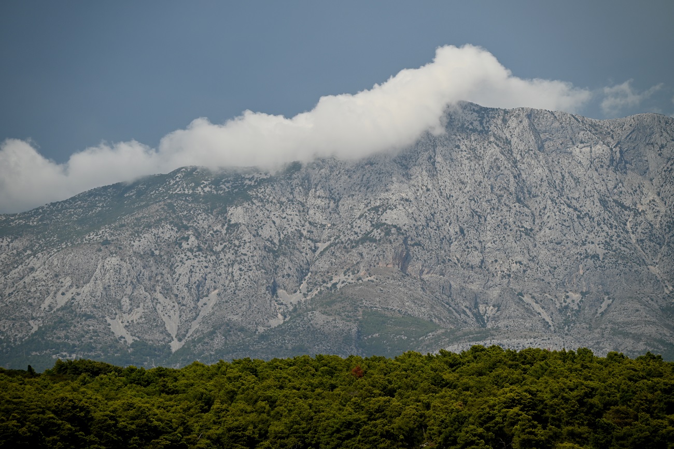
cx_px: 337
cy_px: 224
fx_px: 2715
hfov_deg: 14.2
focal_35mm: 145
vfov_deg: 9.5
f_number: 5.6
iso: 100
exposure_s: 1/1000
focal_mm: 145
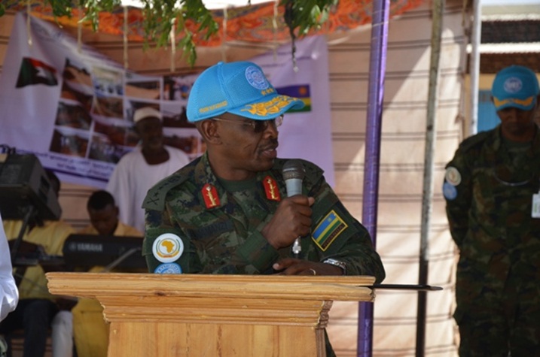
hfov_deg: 19.5
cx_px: 270
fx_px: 1572
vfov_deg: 13.0
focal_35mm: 105
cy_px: 178
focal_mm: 70
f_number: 5.6
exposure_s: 1/250
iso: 100
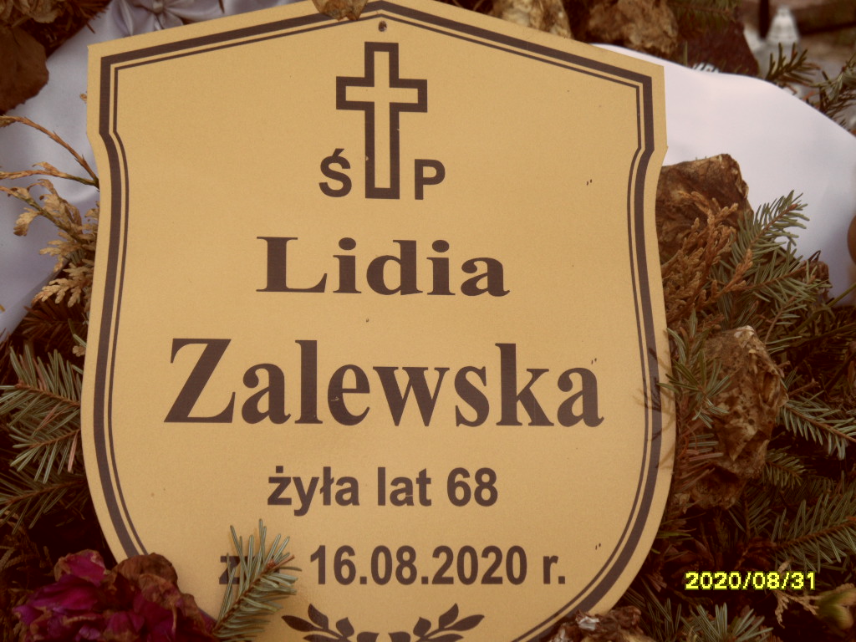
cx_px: 428
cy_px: 321
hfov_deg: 24.4
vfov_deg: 18.4
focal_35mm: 80
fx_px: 1978
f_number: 4.2
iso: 80
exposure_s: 1/350
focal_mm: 13.2
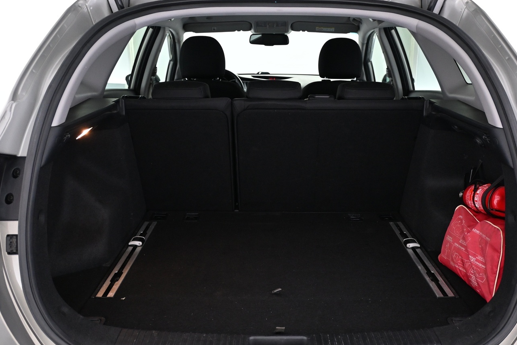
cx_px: 274
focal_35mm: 38
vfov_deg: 35.0
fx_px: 546
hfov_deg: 50.7
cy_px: 192
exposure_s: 1/30
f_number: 3.8
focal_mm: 20
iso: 1400
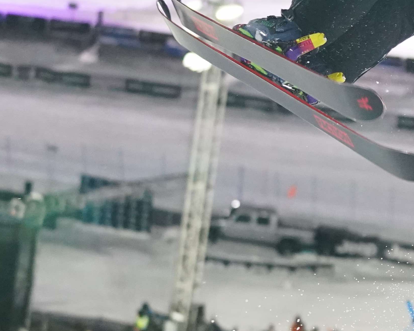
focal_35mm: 241
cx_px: 539
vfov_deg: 6.4
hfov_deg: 7.9
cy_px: 99
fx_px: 2952
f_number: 2.8
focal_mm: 70
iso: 6400
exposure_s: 1/1000
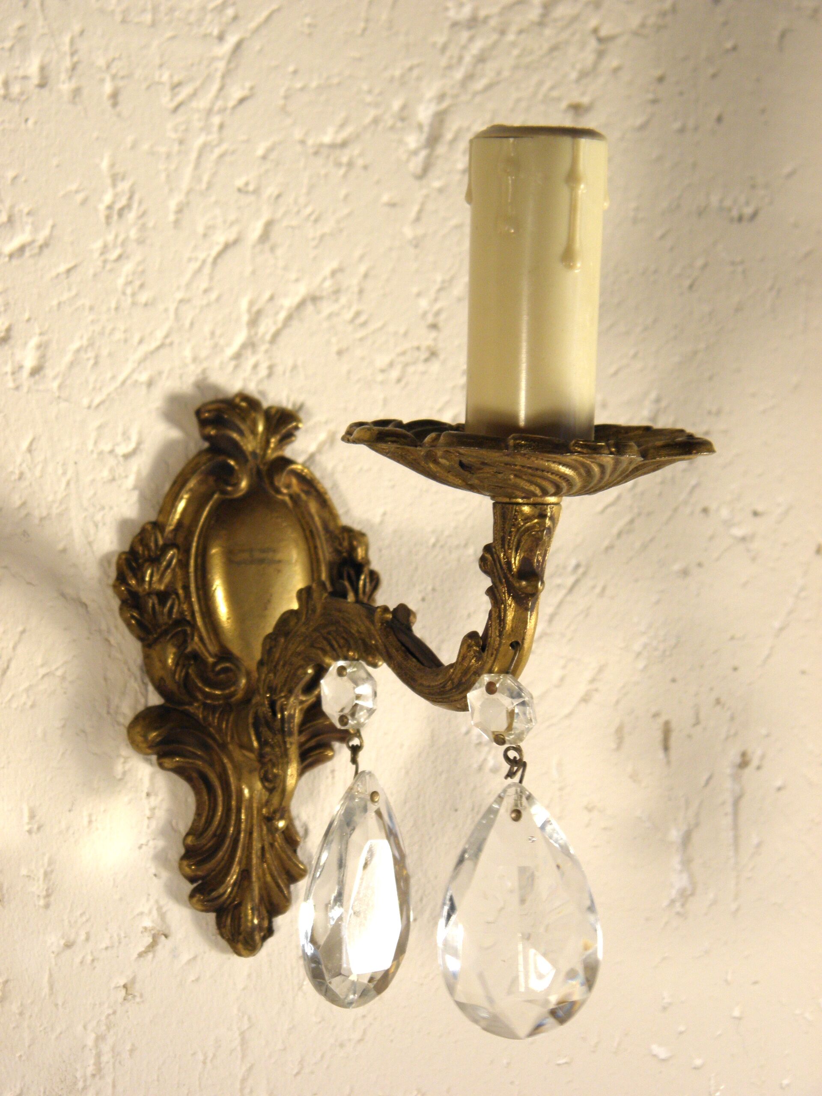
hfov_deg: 16.6
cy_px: 548
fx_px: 2818
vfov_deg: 22.0
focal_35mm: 89
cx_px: 411
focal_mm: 16
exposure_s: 1/60
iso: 125
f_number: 4.5
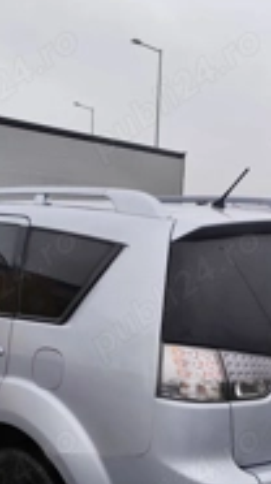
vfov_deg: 38.0
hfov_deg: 22.0
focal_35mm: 54
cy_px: 336
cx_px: 83
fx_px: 693
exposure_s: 1/100
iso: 200
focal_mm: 6.19
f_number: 1.65
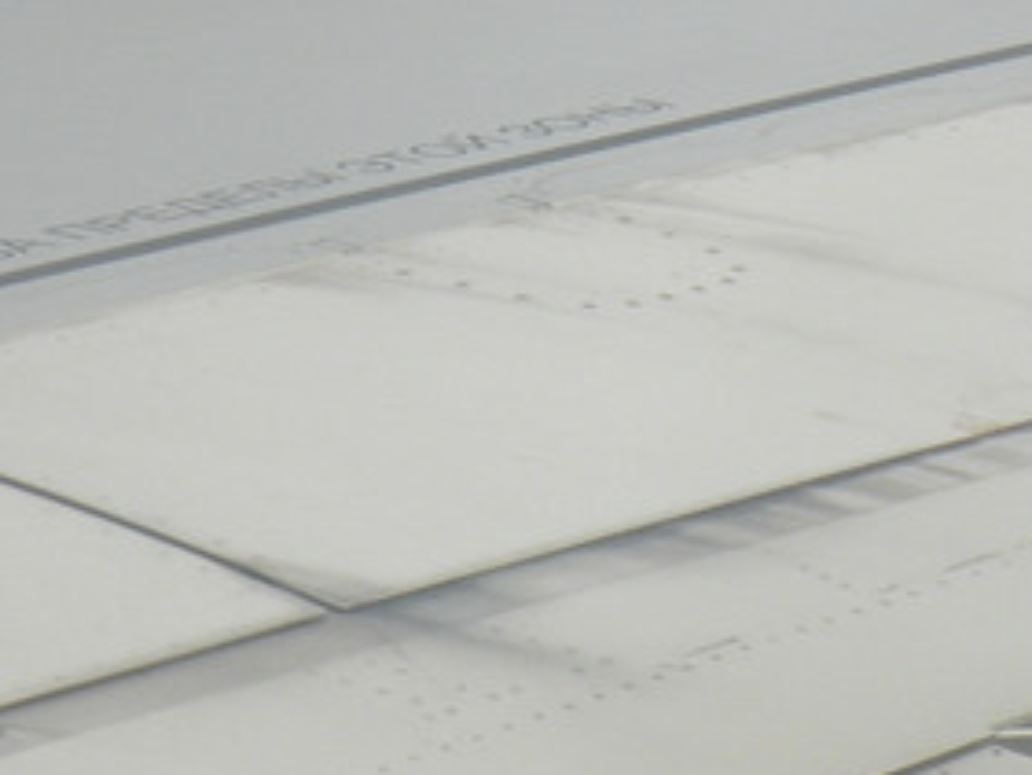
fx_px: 9514
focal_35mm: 319
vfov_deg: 4.6
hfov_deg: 6.2
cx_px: 751
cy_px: -621
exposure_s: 1/248
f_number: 7.1
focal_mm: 14.9
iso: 64
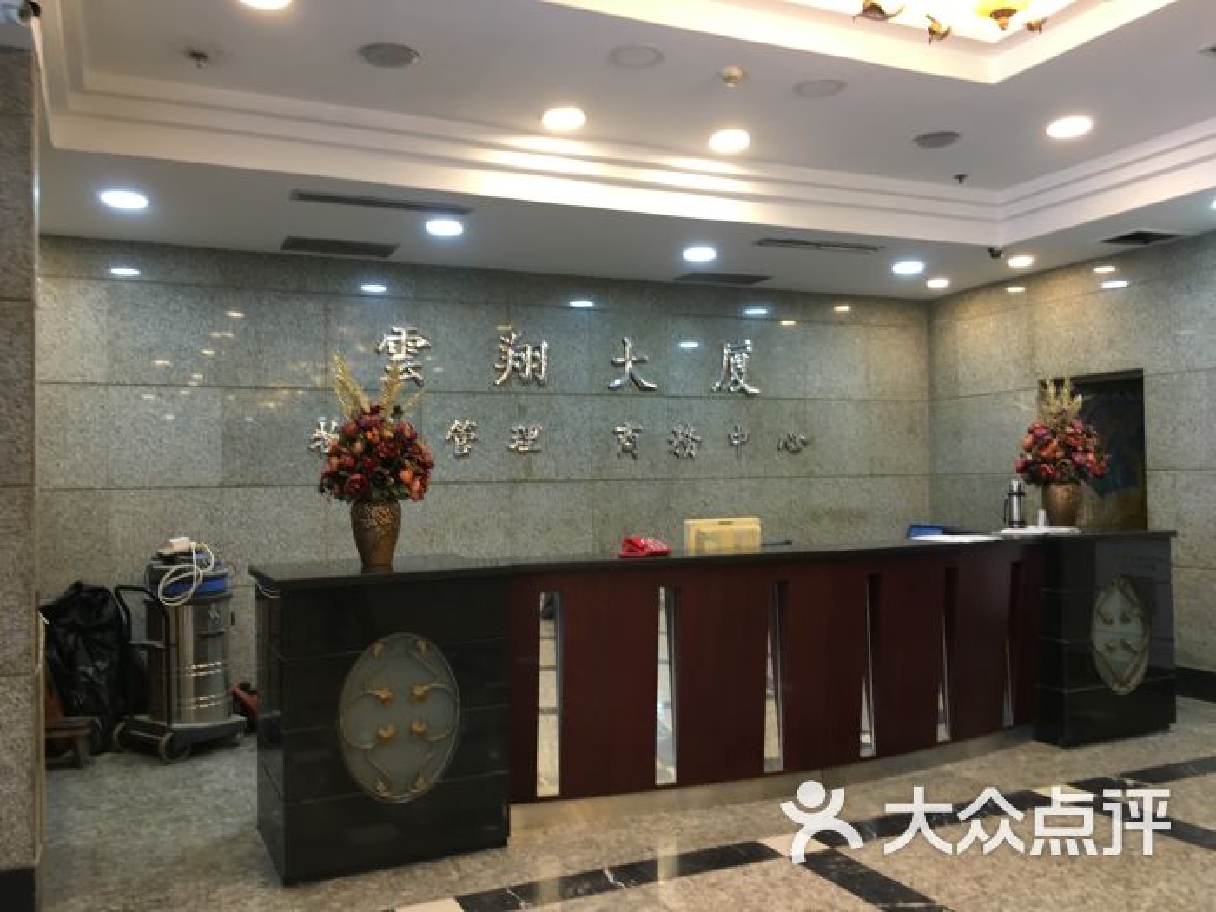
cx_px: 608
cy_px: 456
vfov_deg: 48.2
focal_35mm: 29
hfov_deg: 61.7
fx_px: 1019
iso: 125
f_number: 2.2
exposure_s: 1/33
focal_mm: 4.15
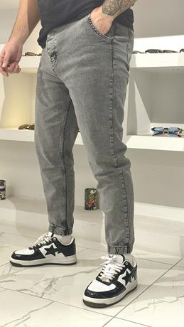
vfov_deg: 39.2
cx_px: 91
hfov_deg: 22.7
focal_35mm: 53
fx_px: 459
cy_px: 164
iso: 125
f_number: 1.78
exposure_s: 1/100
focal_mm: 6.76
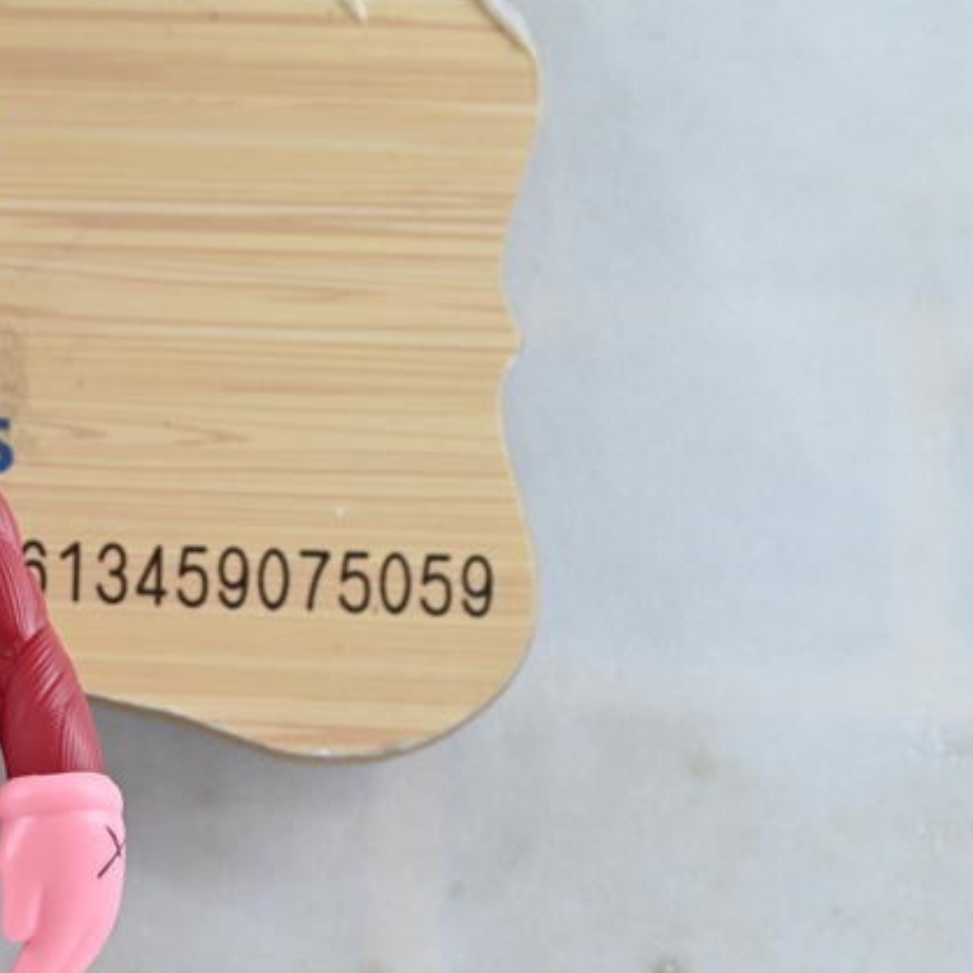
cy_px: 805
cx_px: -154
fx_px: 2678
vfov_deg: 20.3
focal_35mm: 84
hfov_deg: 19.5
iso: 100
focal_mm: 23
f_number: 4.2
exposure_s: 1/60
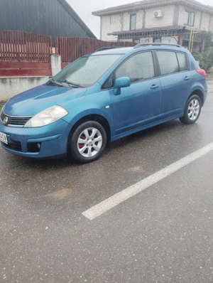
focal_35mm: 29
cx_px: 106
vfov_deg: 61.6
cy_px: 142
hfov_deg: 48.4
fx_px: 237
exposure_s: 1/100
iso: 51
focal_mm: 4.25
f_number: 1.8
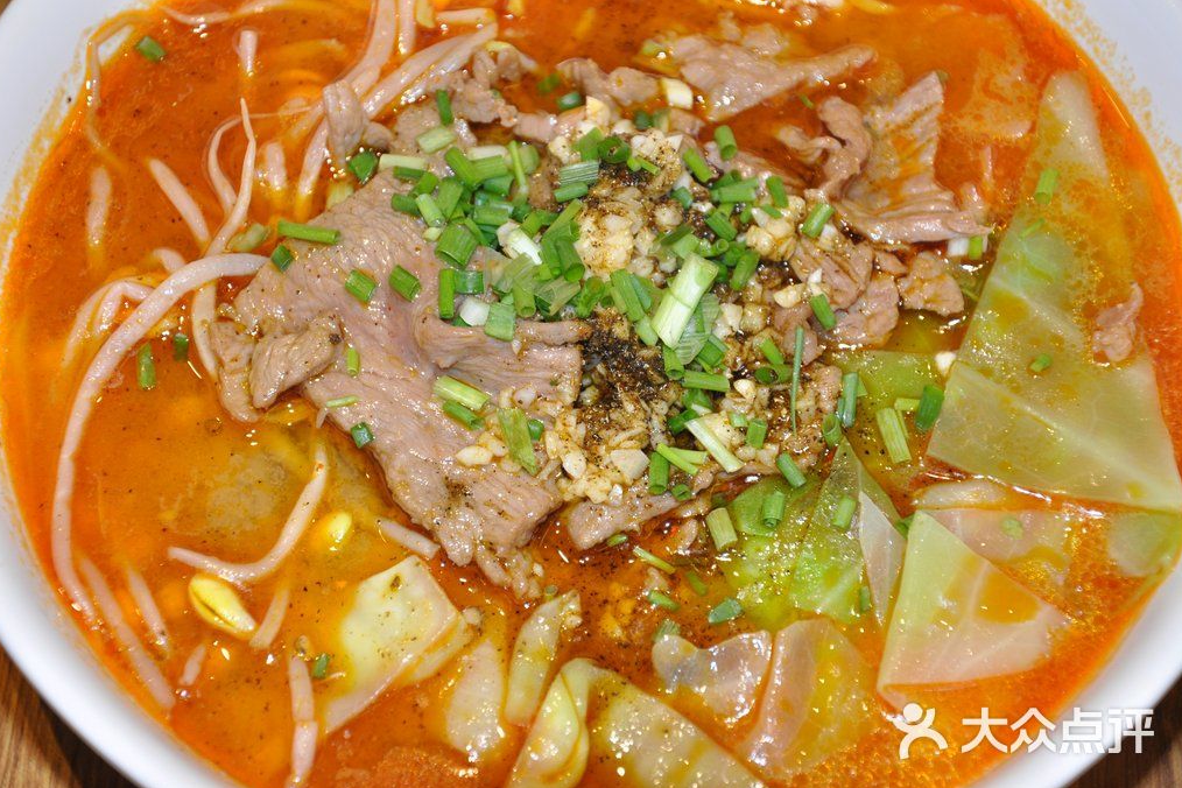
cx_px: 588
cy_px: 395
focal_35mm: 114
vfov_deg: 12.1
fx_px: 3726
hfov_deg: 18.0
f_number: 5.3
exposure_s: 1/60
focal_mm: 75
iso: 800
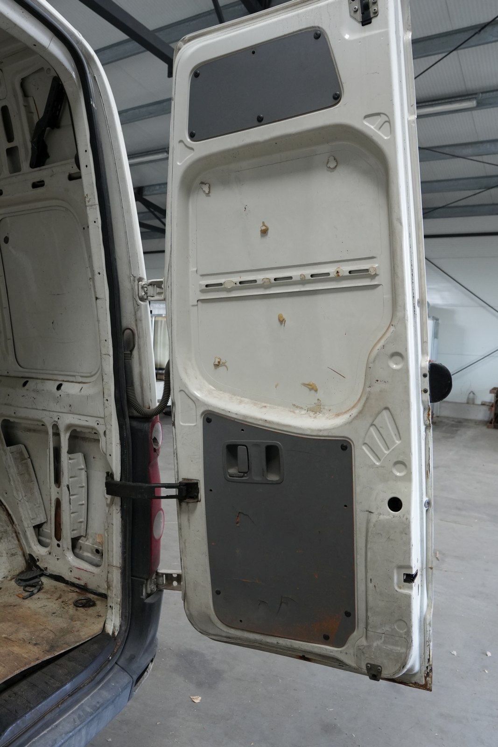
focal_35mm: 24
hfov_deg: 53.1
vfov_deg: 73.7
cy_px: 374
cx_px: 249
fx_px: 498
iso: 1000
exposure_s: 1/160
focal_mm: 16
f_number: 4
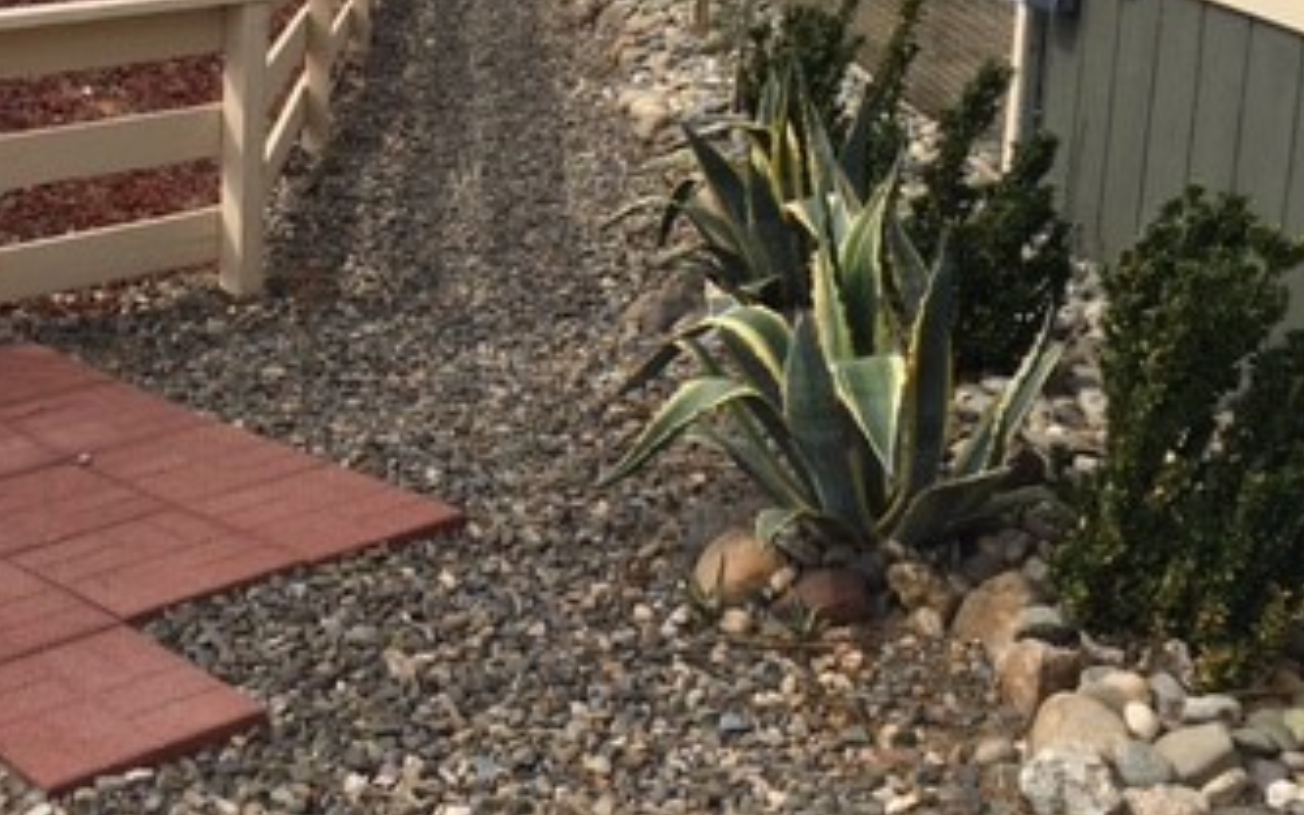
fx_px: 2096
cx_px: 290
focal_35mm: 59
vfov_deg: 21.7
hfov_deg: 33.7
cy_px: 161
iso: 25
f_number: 2.2
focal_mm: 4.15
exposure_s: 1/1131
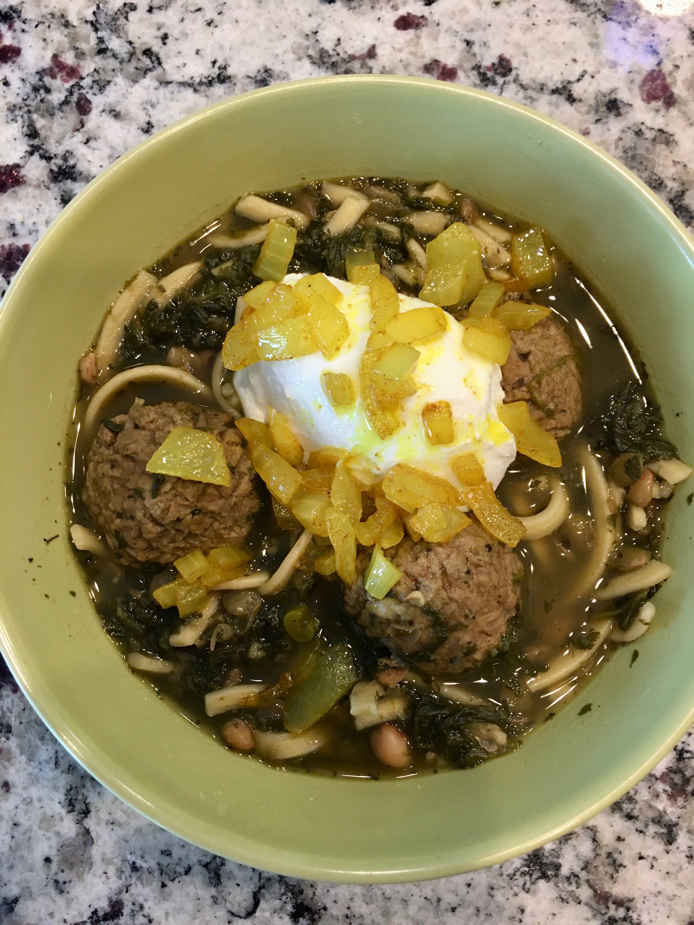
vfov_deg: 61.7
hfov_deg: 48.2
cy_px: 462
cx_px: 347
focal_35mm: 29
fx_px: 775
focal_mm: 4.15
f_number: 2.2
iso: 100
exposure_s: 1/30
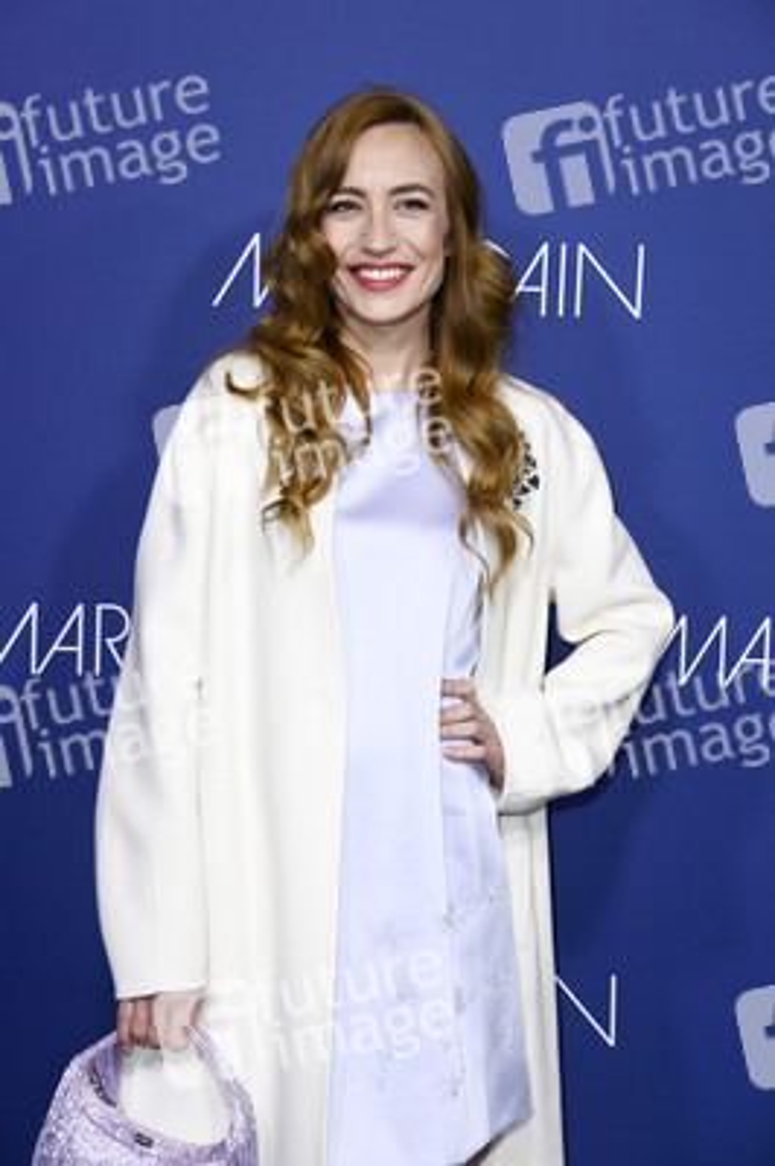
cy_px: 583
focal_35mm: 85
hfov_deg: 16.0
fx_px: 2749
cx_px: 388
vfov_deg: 23.9
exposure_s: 1/250
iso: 1000
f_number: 5.6
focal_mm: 85
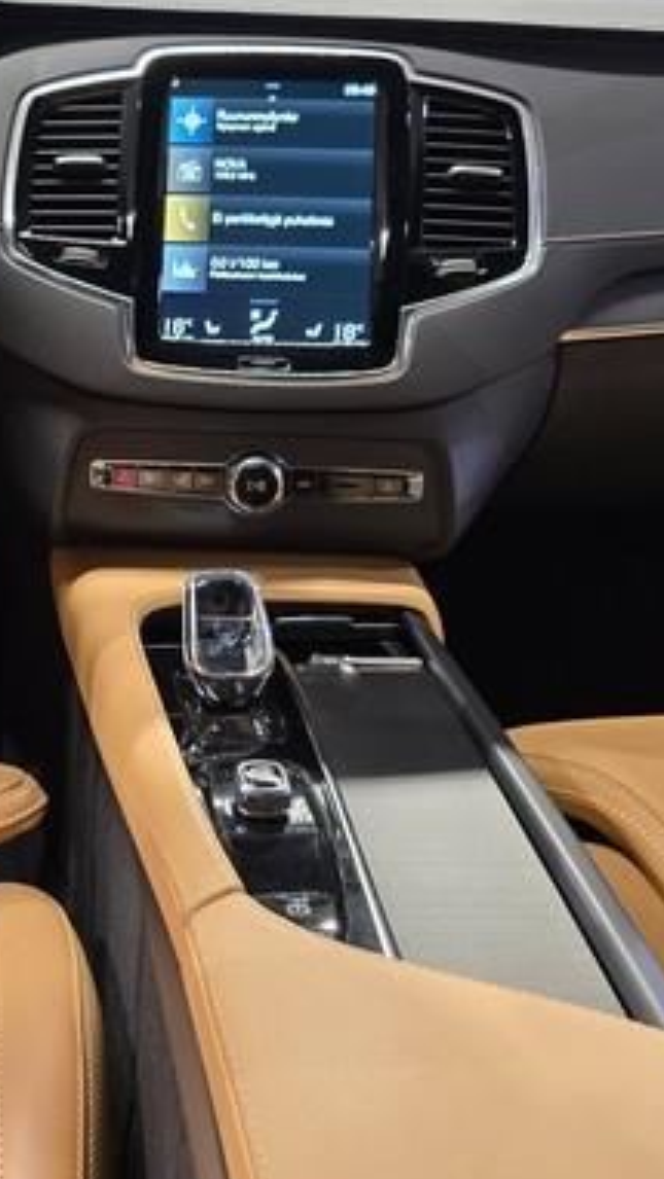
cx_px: 53
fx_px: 1314
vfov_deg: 48.3
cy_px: 537
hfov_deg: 27.2
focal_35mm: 42
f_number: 1.7
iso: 250
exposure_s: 1/100
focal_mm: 6.3
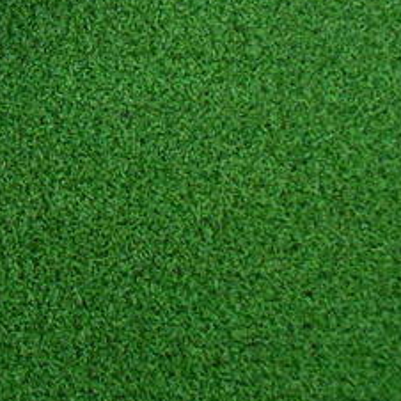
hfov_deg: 23.2
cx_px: -131
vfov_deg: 25.2
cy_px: 2
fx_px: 852
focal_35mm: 65
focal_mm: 4.6
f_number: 3.2
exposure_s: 1/80
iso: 800
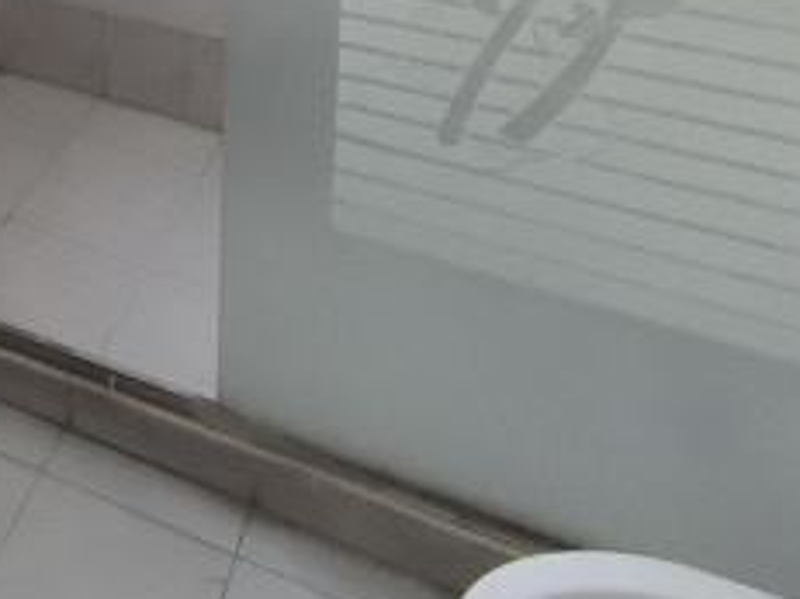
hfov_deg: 38.8
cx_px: 62
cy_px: -280
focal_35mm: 45
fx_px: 1039
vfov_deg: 25.1
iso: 320
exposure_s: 1/33.3
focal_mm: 1.95
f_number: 2.2
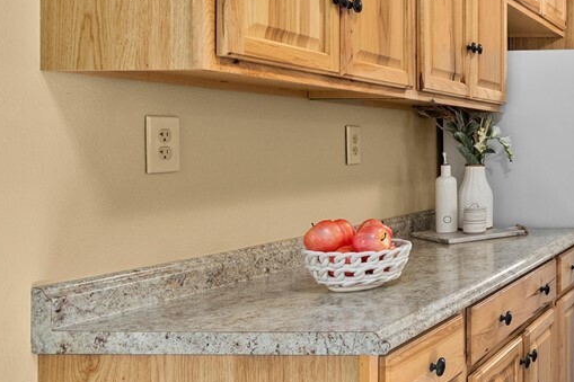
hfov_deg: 34.5
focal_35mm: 40
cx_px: 743
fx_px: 638
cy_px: 151
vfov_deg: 33.3
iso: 1000
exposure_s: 1/15
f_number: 6.7
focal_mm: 12
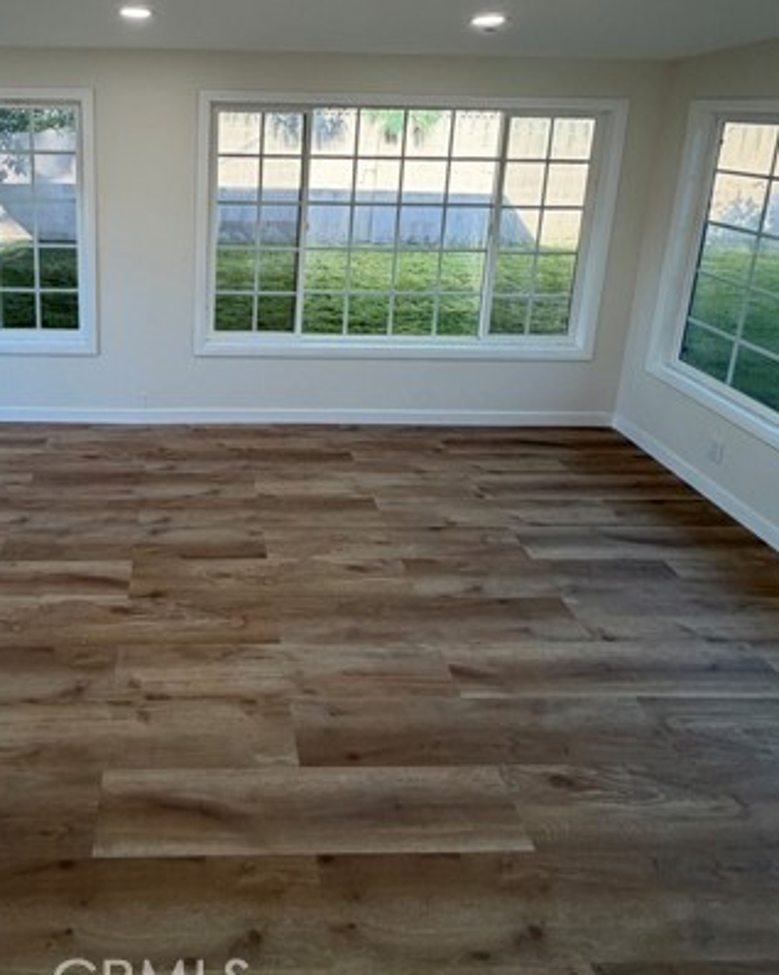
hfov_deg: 60.1
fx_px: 635
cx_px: 206
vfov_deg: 69.6
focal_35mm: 22
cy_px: 233
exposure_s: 1/120
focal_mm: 2.22
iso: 100
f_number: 2.2
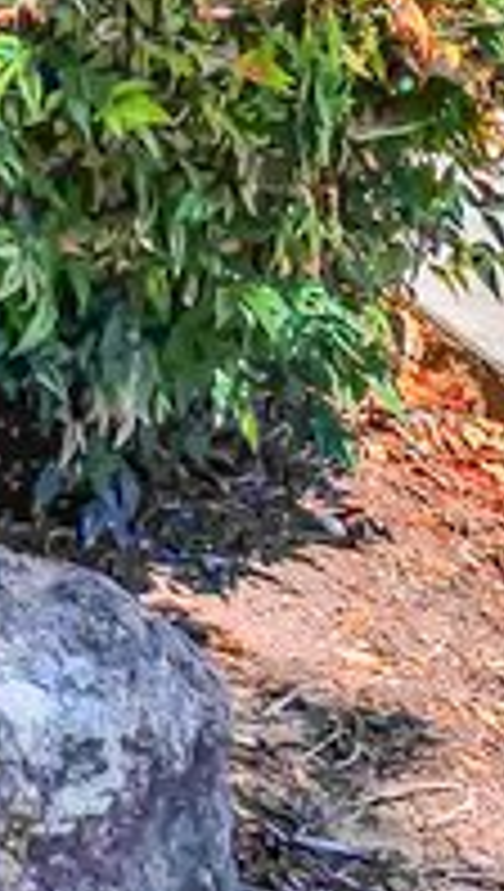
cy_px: -1512
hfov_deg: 5.4
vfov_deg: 9.7
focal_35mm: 184
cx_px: -1868
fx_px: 4353
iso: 500
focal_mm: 17
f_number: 8
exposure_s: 1/1000
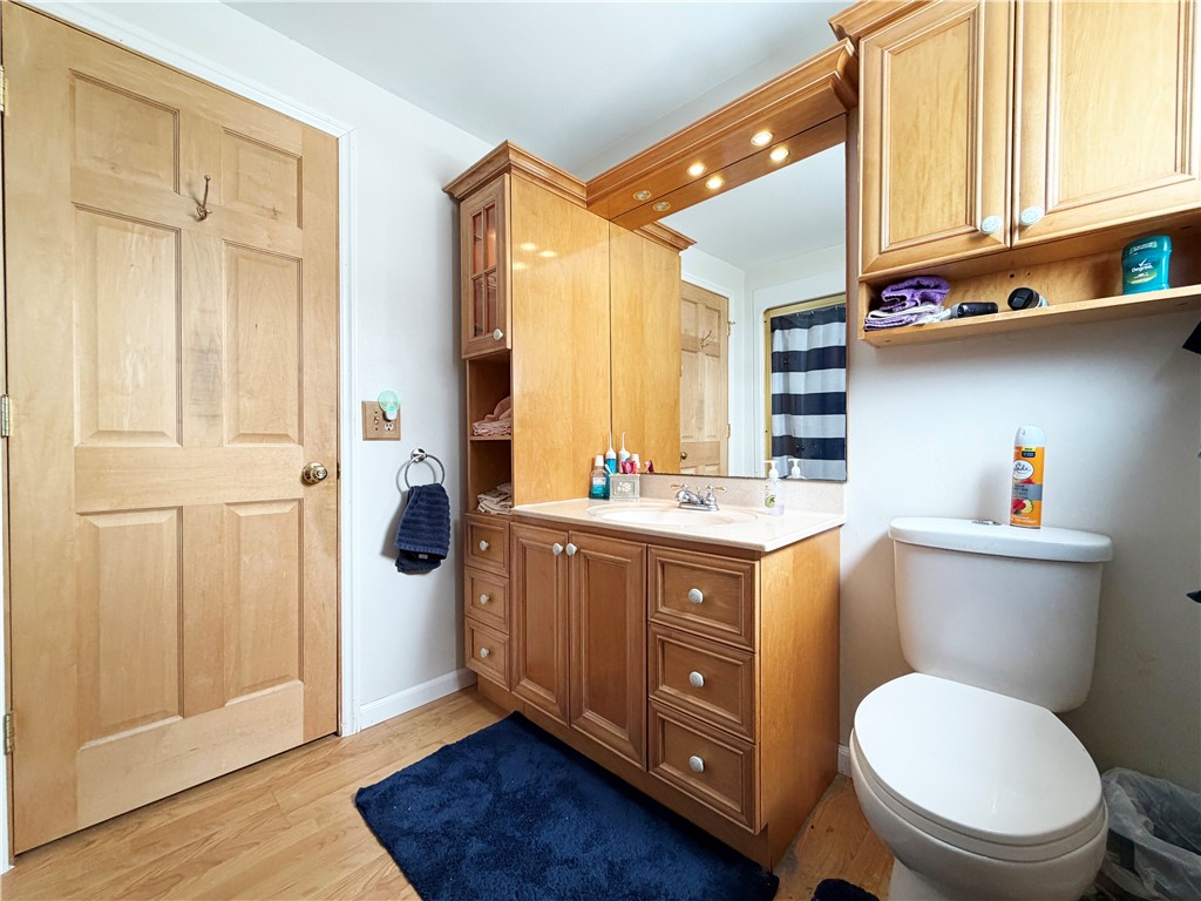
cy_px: 450
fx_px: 486
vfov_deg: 85.7
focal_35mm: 14
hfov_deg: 102.1
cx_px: 600
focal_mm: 2.22
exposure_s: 1/120
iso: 250
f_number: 2.2
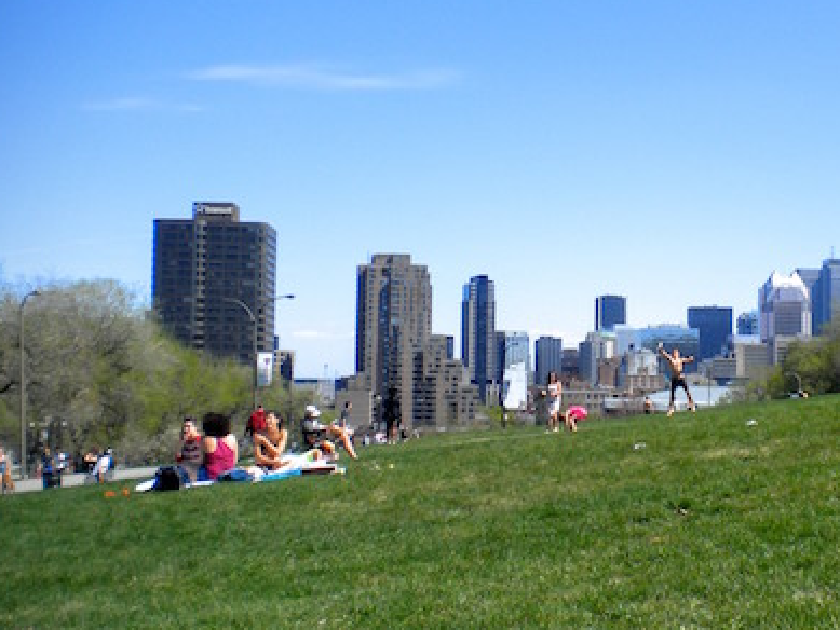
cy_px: 317
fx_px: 1311
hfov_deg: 34.7
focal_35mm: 54
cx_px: 637
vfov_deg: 27.0
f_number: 4.6
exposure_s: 1/536
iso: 80
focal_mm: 6.3
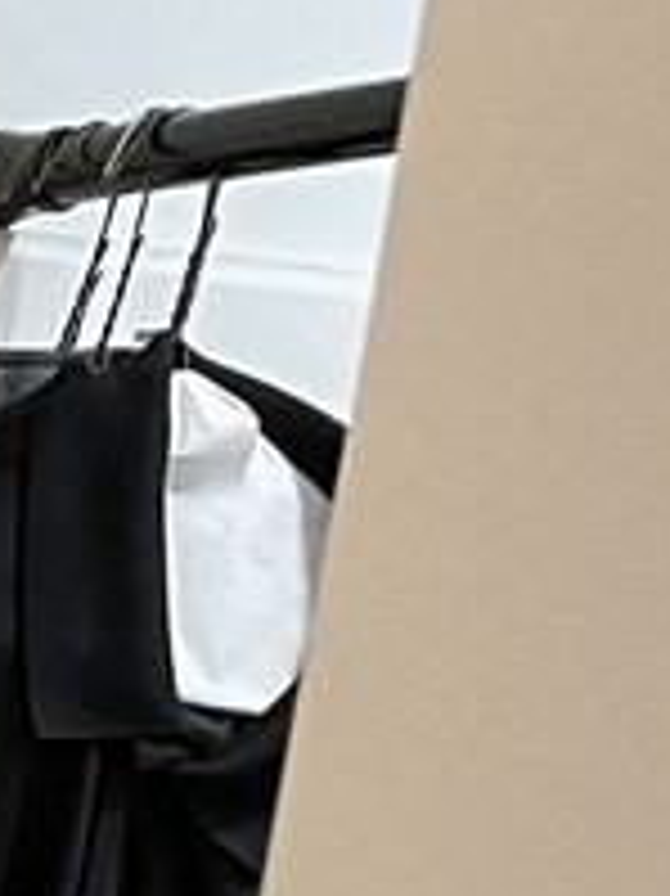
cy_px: 3080
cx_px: -1502
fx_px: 5193
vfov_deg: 7.9
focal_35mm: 201
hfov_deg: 6.6
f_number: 1.6
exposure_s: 1/60
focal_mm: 4.2
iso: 100
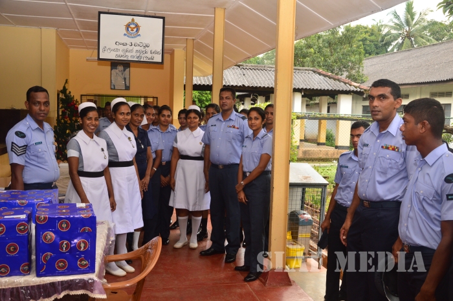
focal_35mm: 36
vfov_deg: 36.8
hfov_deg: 53.2
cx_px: 226
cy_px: 150
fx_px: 452
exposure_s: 1/125
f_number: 6.3
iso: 400
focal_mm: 24
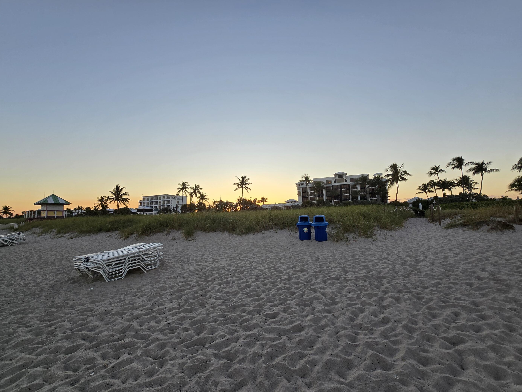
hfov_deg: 102.0
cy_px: 202
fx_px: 211
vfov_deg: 85.6
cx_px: 252
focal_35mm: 14
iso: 50
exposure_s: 1/375
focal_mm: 2.2
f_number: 2.2
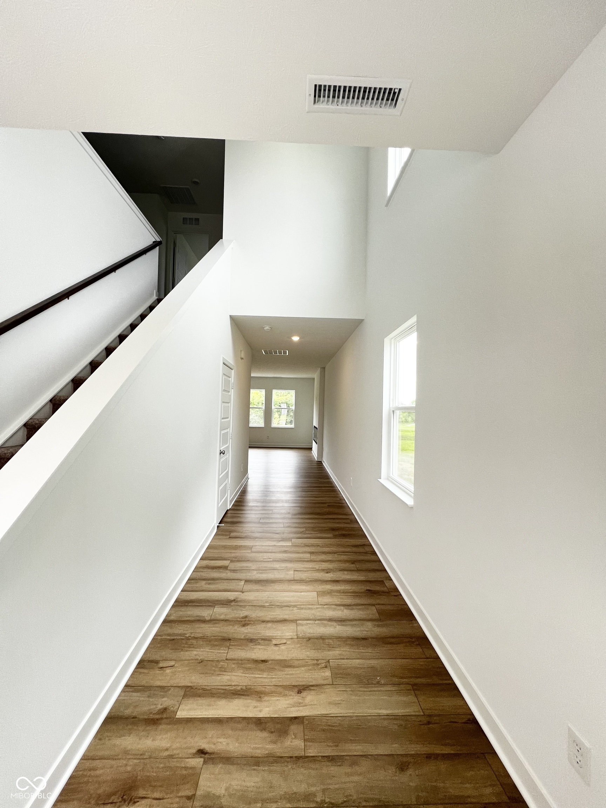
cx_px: 303
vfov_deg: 106.2
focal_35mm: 13
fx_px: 303
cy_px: 404
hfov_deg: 89.9
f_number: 1.8
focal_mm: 1.57
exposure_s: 1/120
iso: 100
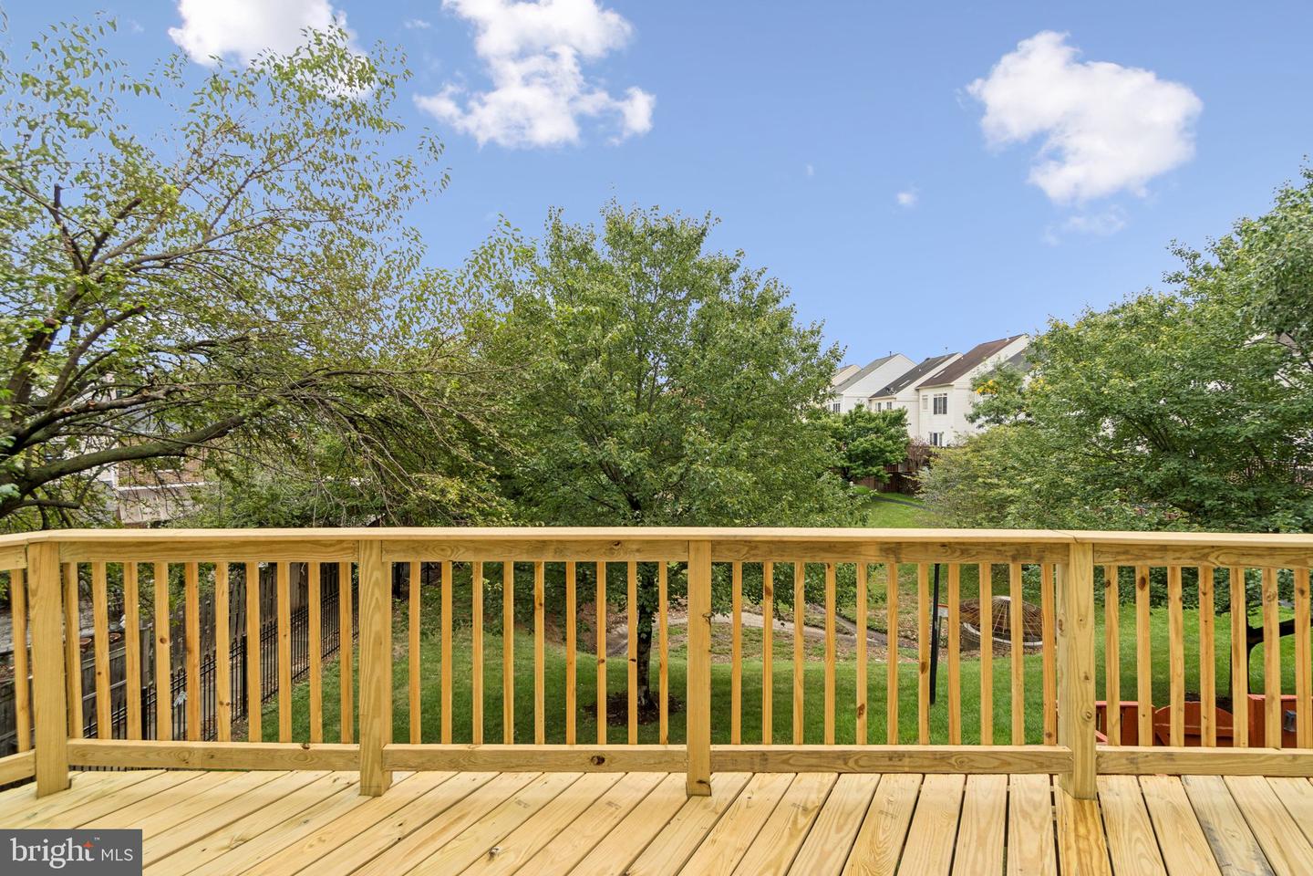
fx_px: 547
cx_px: 656
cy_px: 438
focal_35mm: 15
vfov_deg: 77.3
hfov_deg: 100.4
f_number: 5
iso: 200
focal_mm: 10
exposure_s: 1/125
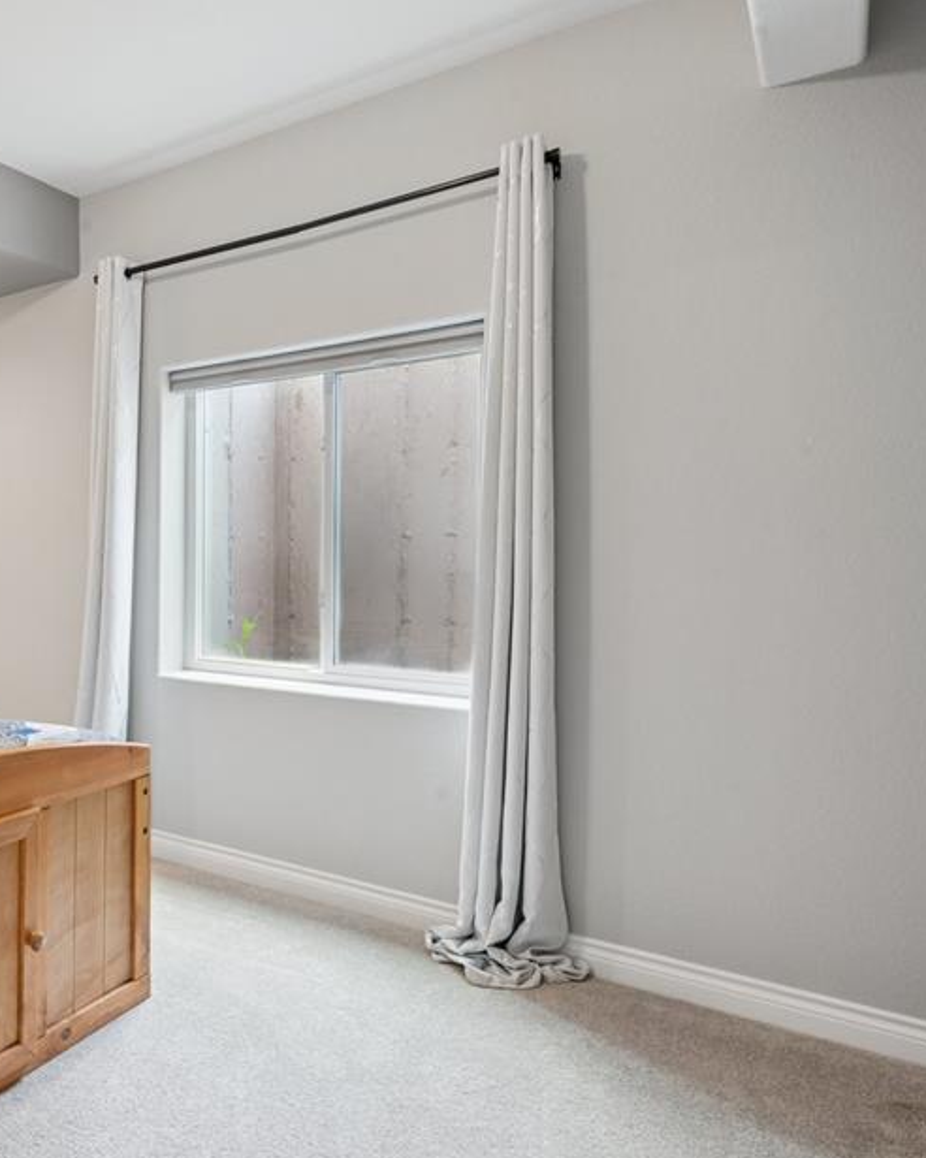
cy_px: 548
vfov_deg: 66.4
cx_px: 92
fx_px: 883
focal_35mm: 26
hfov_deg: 49.3
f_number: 13
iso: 100
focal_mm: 16.5
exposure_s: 1.6
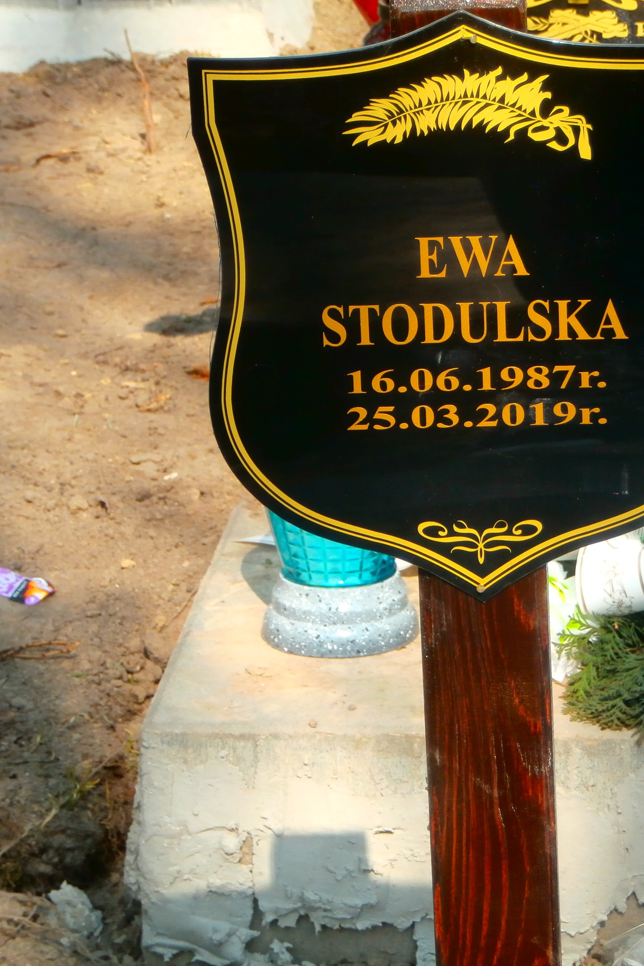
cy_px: 484
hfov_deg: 9.0
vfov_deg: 13.4
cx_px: 468
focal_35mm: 153
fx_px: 4105
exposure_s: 1/160
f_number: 5.4
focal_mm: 19.54
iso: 100
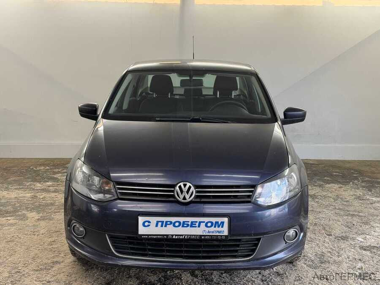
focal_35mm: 48
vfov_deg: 30.3
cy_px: 142
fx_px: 527
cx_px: 190
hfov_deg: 39.7
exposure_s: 1/100
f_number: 1.78
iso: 50
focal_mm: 6.76
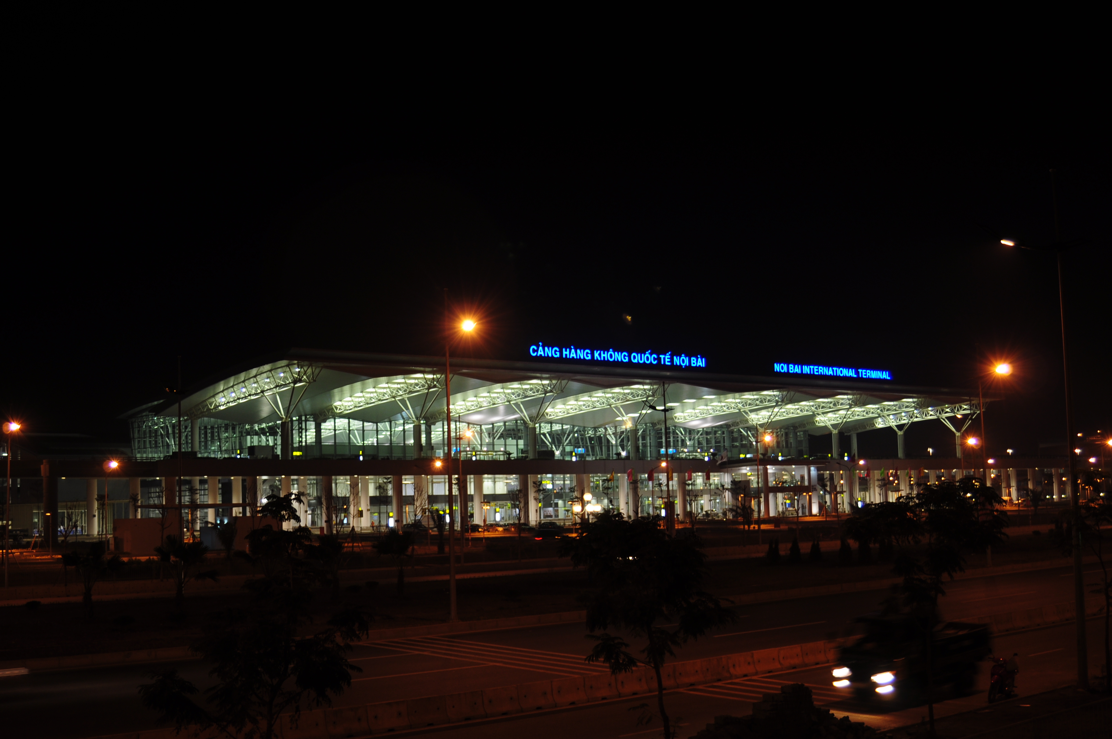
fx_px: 1296
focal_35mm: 42
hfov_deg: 46.4
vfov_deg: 31.8
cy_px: 370
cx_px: 556
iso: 200
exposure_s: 1/8
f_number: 3.5
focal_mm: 28
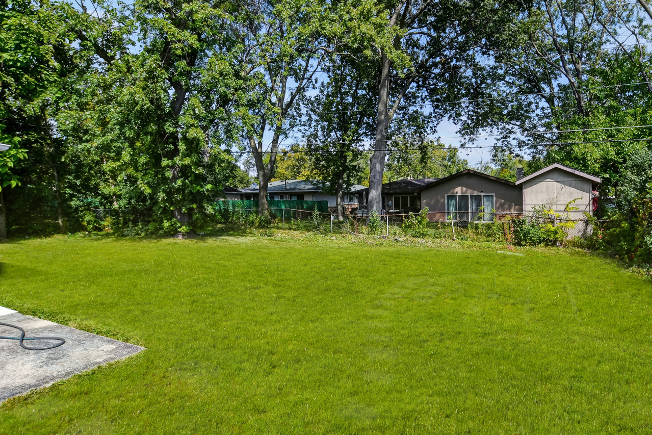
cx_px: 349
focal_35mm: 19
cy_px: 183
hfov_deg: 86.8
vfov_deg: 64.2
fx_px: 344
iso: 200
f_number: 3.5
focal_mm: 10
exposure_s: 1/6400
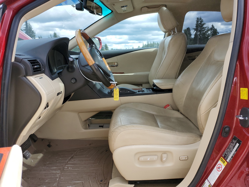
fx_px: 187
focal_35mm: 26
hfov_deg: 67.3
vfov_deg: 53.1
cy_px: 94
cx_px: 124
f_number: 1.5
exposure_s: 1/1111
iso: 50
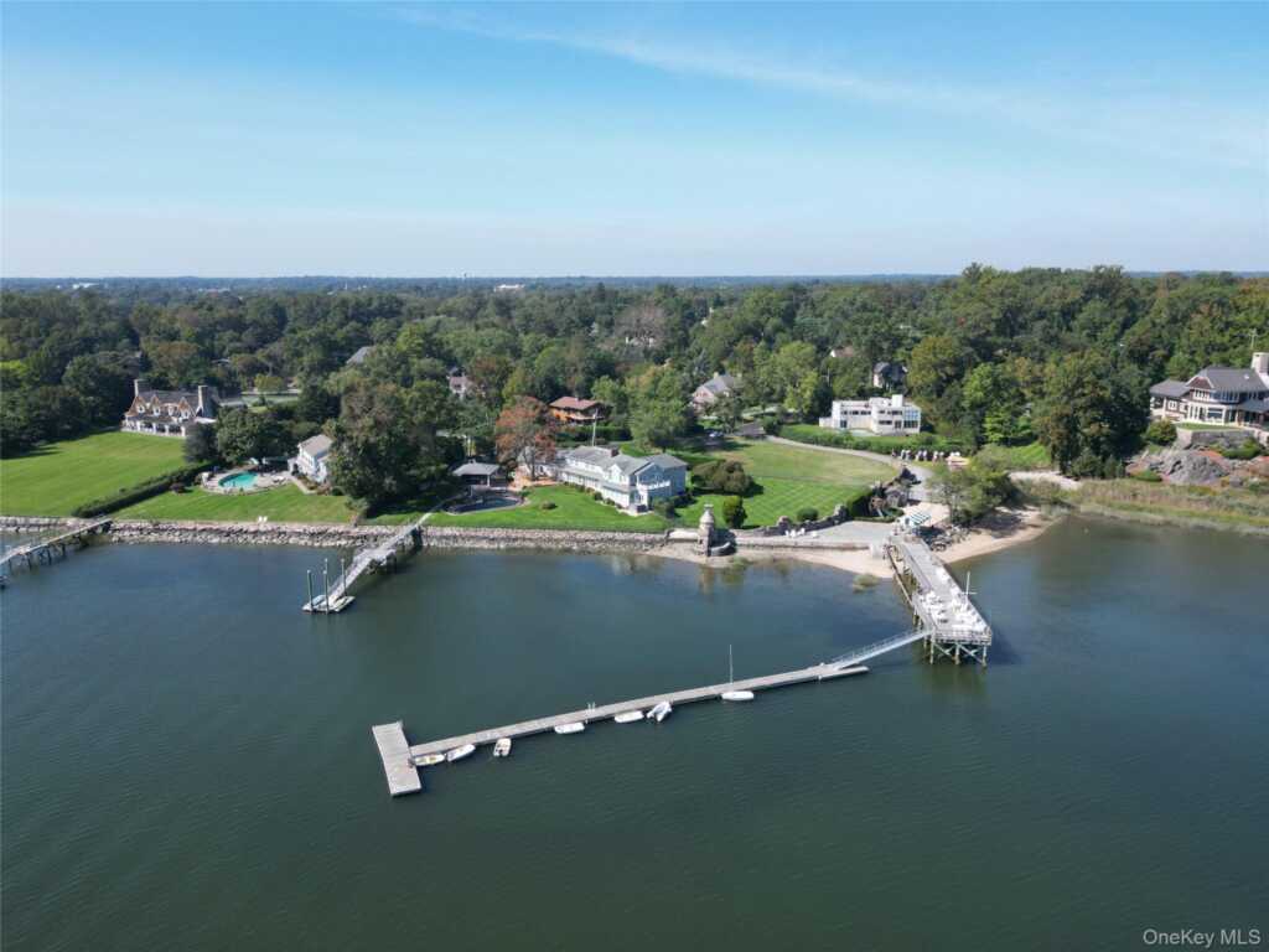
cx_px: 634
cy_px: 476
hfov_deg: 71.6
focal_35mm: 24
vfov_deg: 56.8
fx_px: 880
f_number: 1.7
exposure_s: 1/2000
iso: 140
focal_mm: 6.72
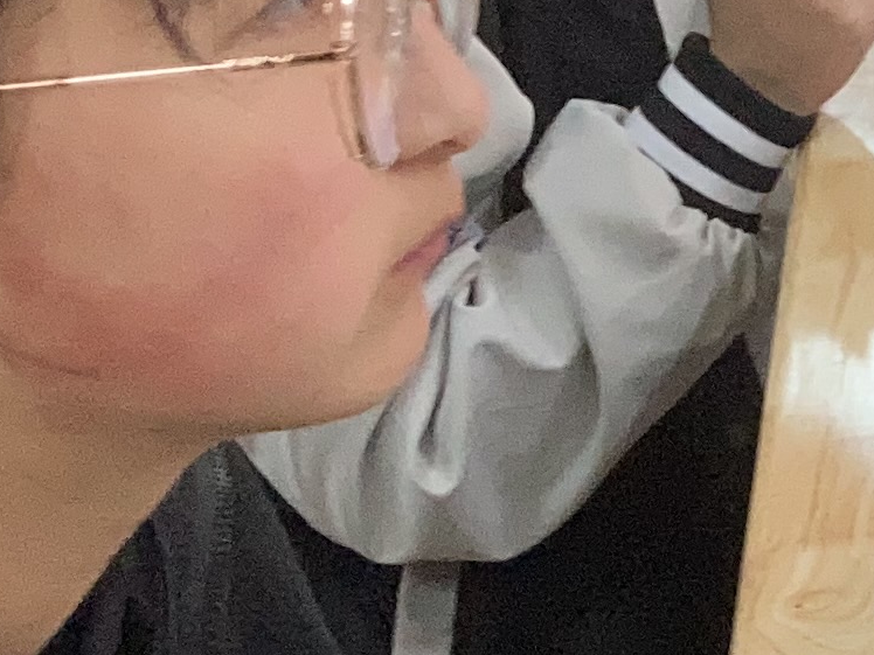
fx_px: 3813
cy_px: 256
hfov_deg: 11.8
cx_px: 1705
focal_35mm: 151
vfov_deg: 9.8
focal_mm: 3.99
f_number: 1.8
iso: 250
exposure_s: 1/33
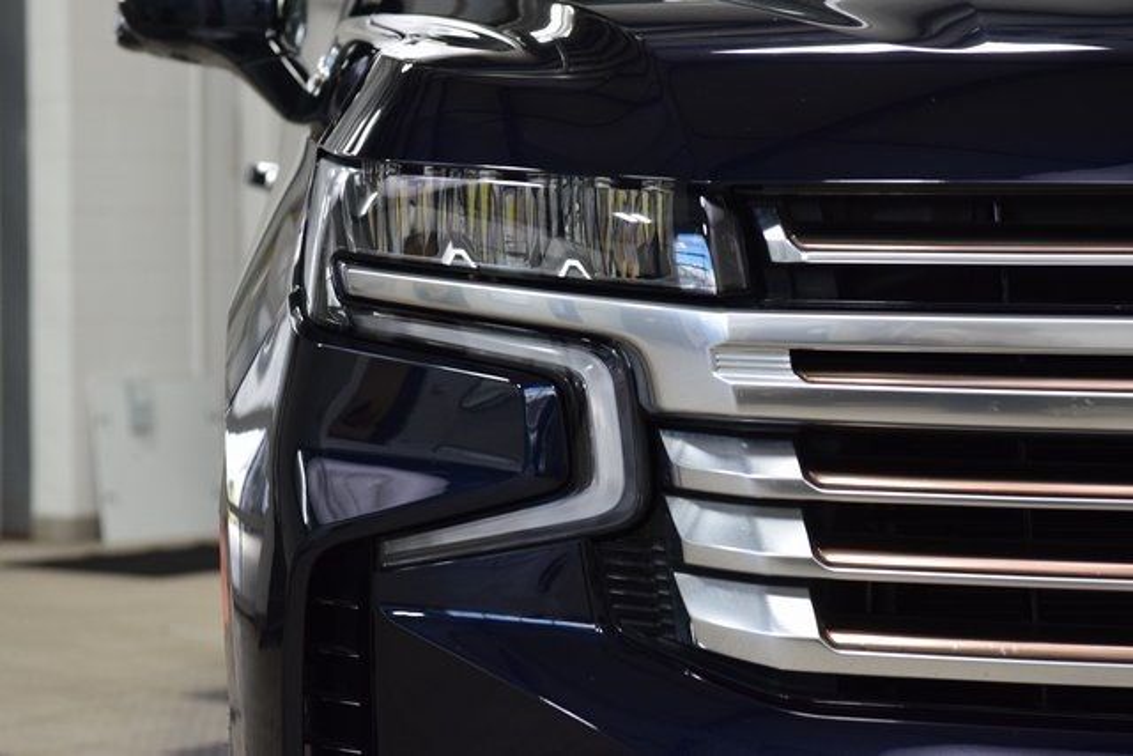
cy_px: 378
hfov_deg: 19.5
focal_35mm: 105
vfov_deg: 13.0
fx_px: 3305
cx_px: 566
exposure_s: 1/125
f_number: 4.5
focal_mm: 70
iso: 1600
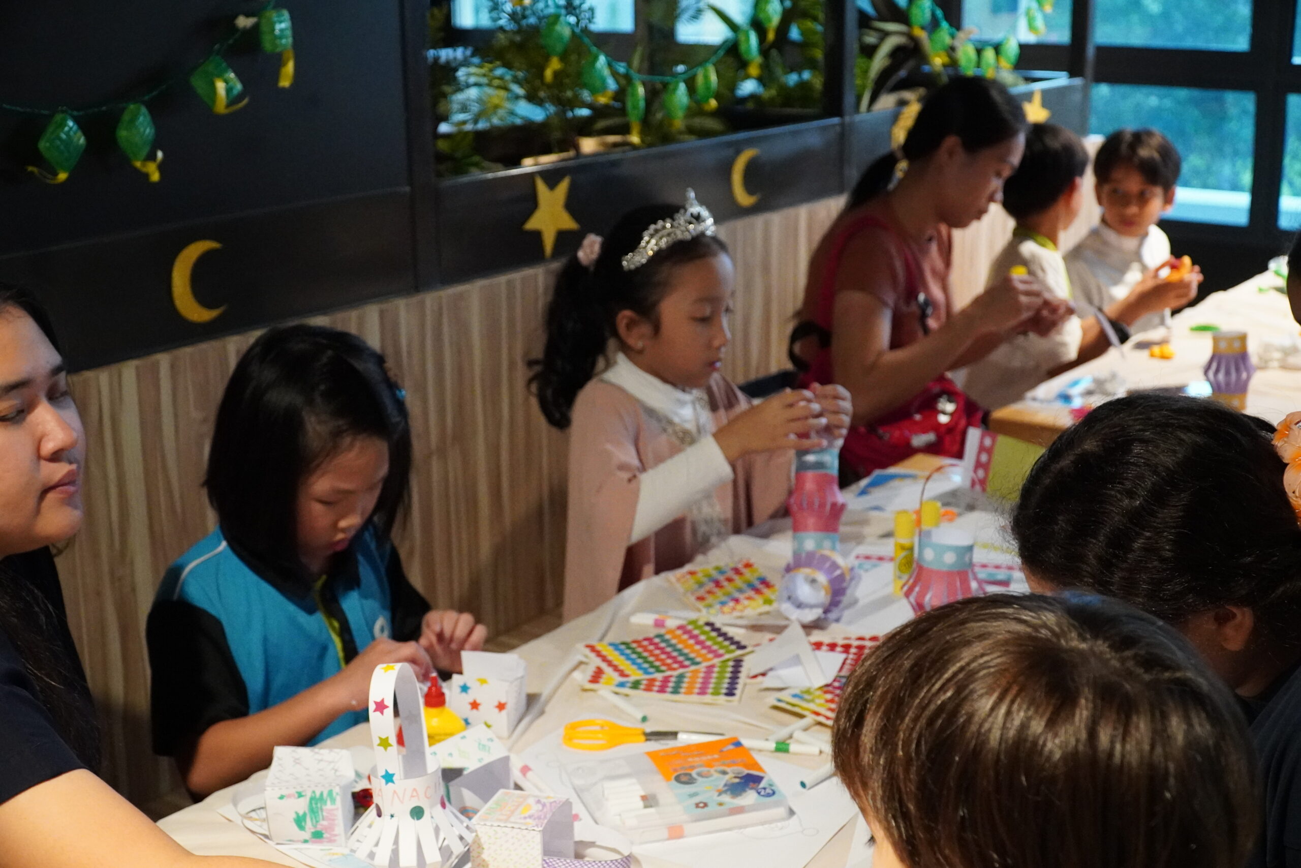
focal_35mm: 44
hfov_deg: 45.0
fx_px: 1572
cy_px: 434
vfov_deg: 30.9
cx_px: 650
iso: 6400
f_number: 4
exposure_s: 1/125
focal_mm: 29
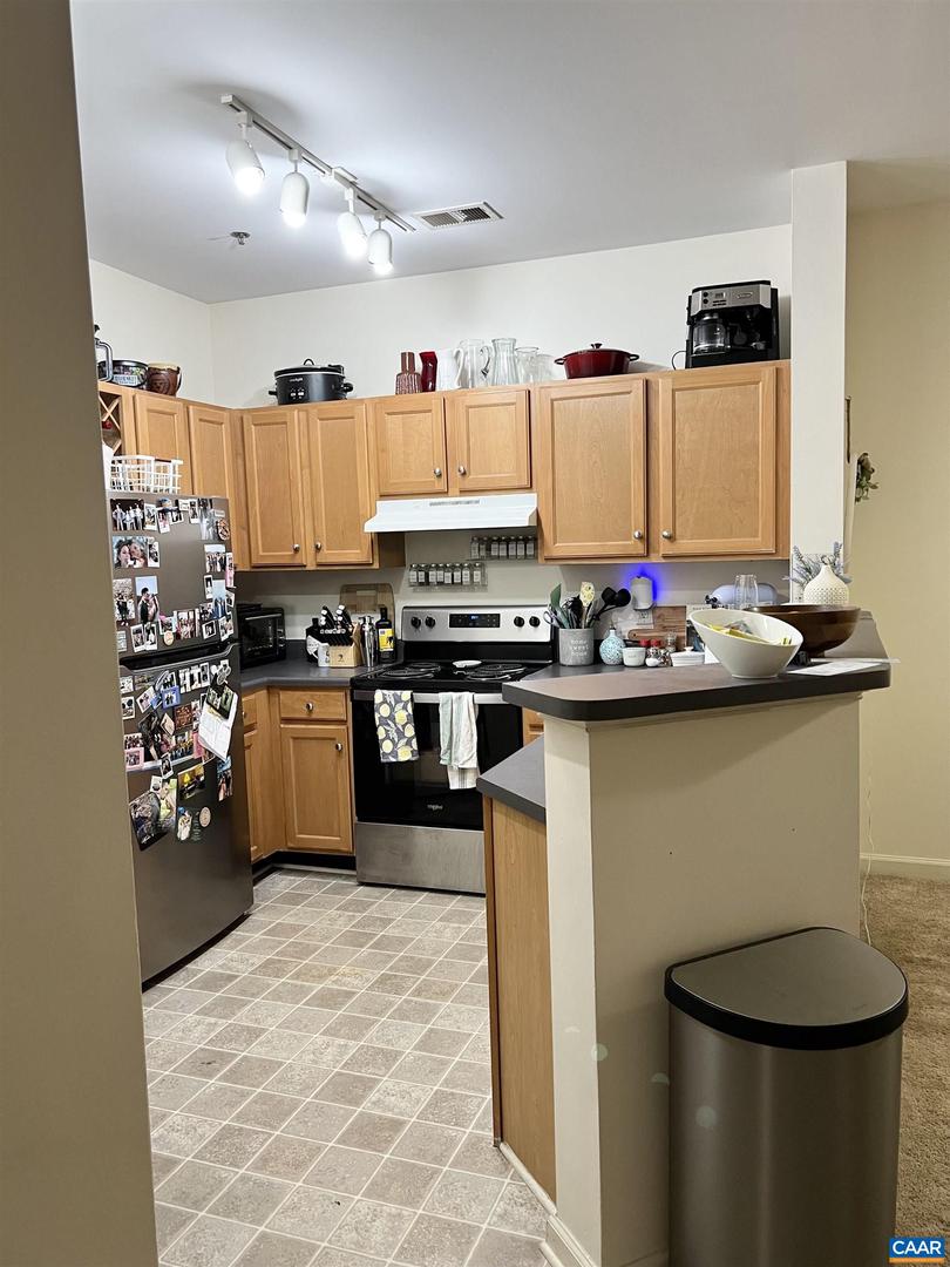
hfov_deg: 53.1
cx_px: 475
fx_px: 951
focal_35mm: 26
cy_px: 634
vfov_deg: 67.3
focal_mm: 5.7
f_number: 1.5
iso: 125
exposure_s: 1/60
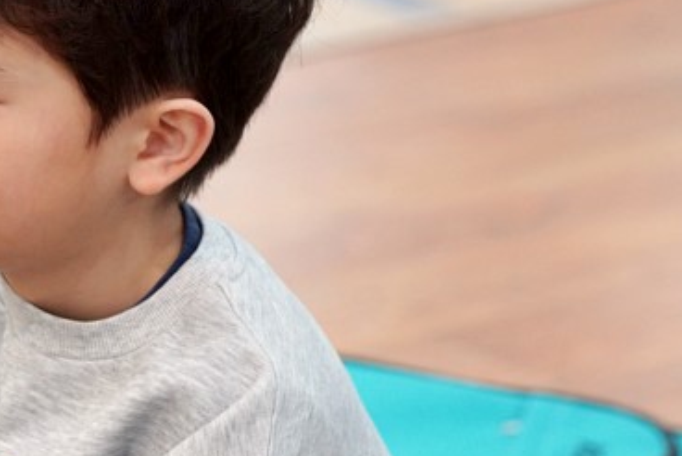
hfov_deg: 6.9
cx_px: 22
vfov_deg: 4.6
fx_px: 5650
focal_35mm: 298
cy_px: 354
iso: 2000
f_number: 4
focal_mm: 122
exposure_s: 1/160
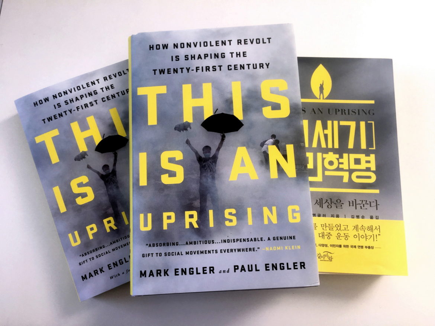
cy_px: 163
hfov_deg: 61.6
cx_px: 218
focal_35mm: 29
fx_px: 365
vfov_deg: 48.2
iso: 25
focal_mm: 4.15
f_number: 2.2
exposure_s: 1/60
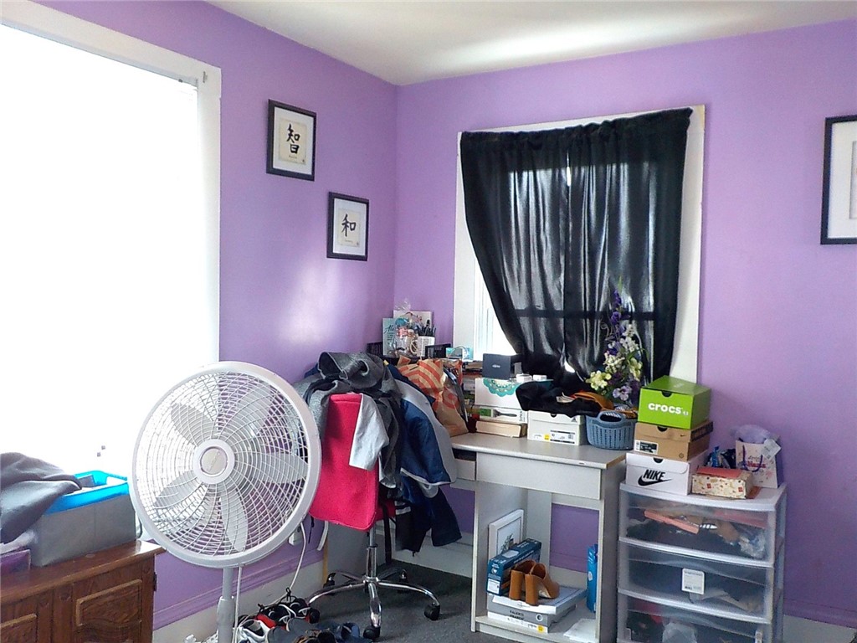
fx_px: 743
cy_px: 322
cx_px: 428
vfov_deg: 46.8
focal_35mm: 30
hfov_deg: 60.0
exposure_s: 1/30
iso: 220
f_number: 3.3
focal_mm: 4.1
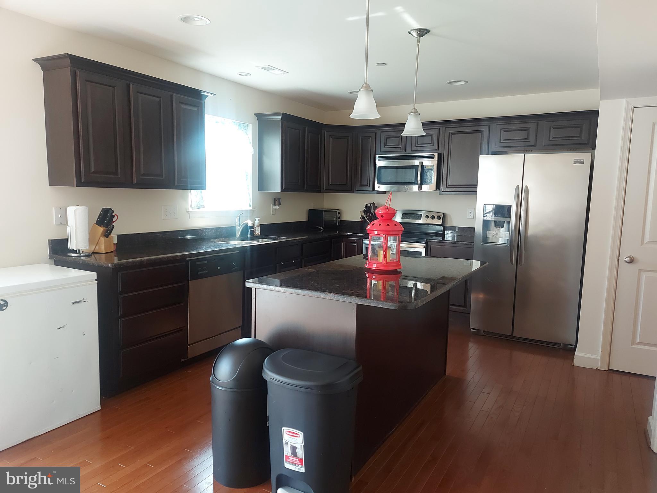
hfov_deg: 71.6
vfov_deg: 56.8
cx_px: 328
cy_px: 246
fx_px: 456
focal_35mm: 24
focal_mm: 5.23
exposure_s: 1/60
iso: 250
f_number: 1.8
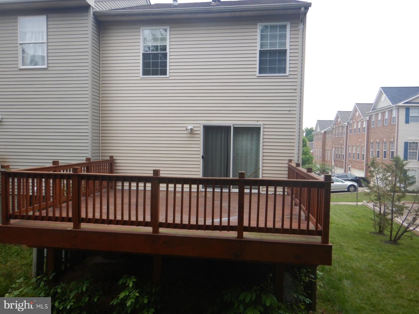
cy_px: 157
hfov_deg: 71.6
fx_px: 291
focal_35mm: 24
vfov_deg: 56.8
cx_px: 210
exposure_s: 1/250
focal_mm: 4.3
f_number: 2.8
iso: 125
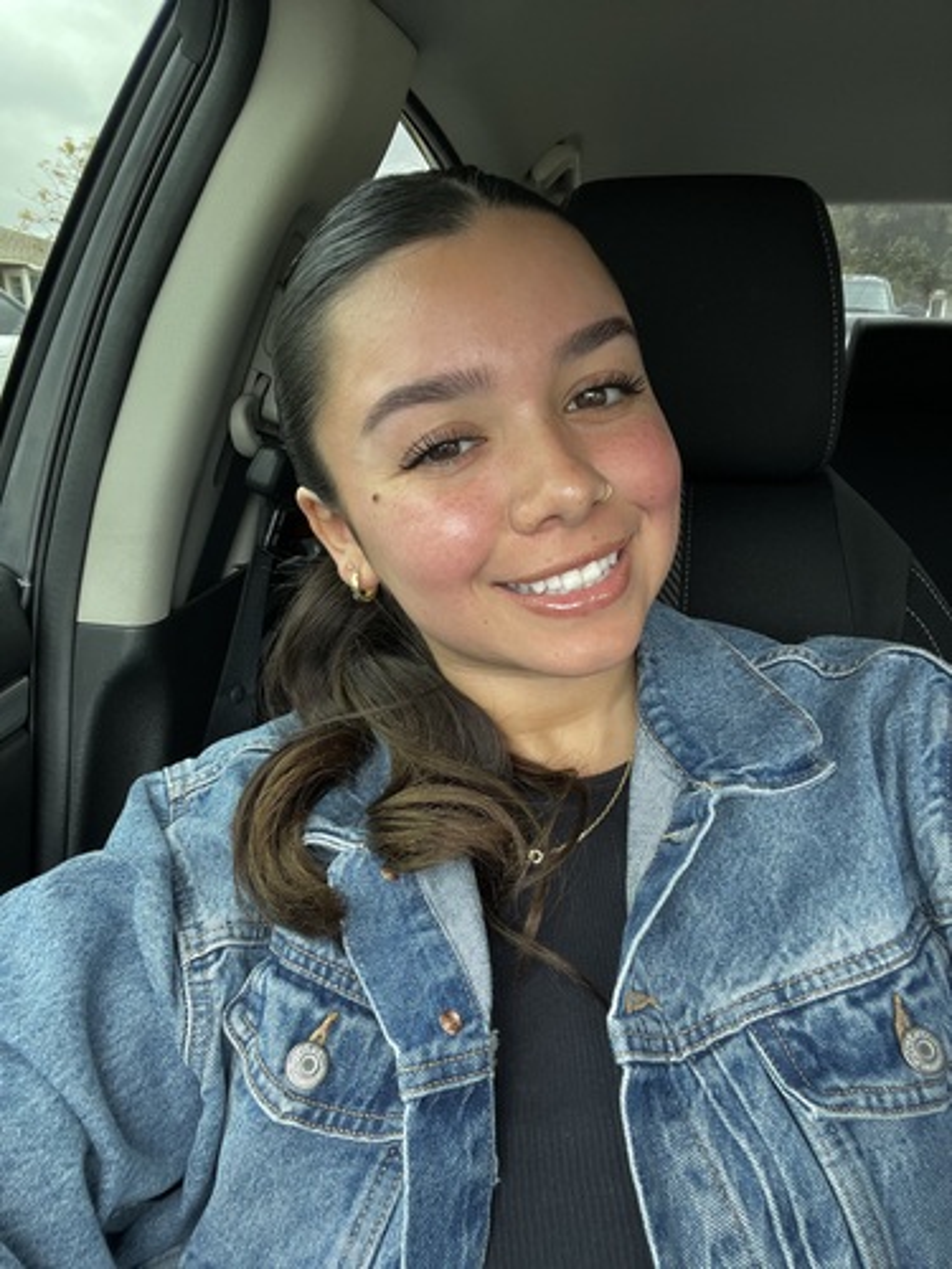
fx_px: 843
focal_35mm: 23
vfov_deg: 73.9
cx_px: 476
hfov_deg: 58.9
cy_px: 634
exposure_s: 1/105
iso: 100
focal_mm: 2.71
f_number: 2.2
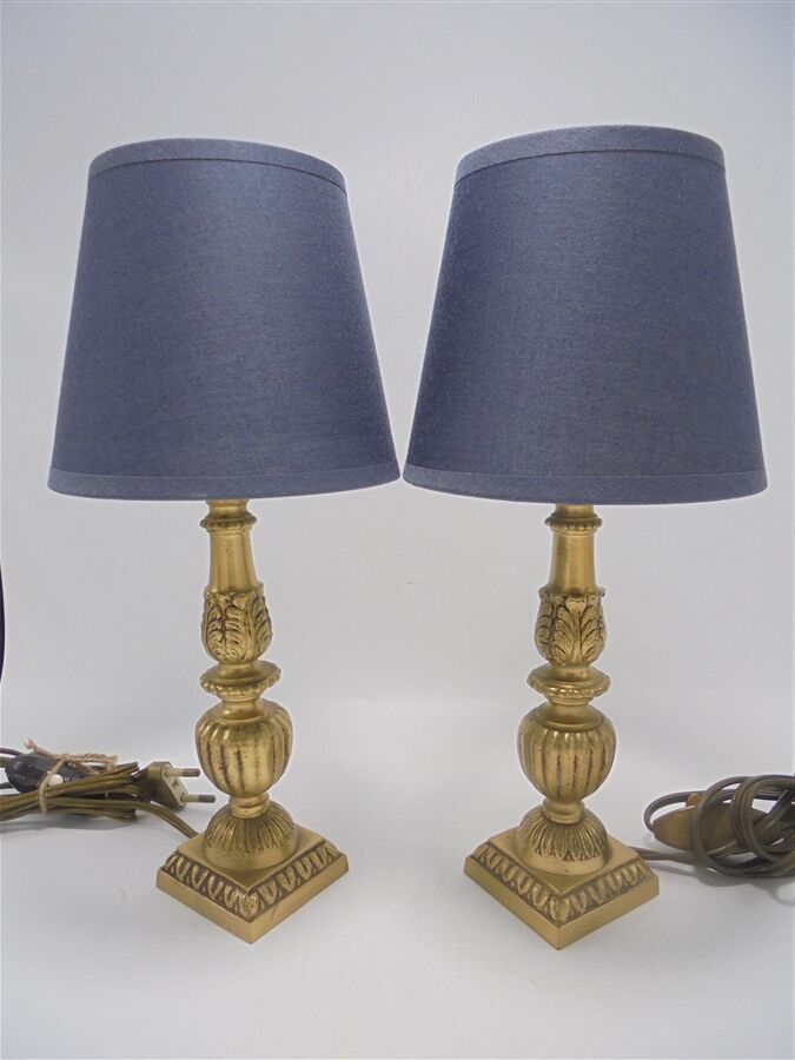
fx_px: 796
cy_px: 530
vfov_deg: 67.3
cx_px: 398
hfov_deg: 53.1
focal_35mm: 26
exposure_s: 1/50
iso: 100
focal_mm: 4.6
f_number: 3.5
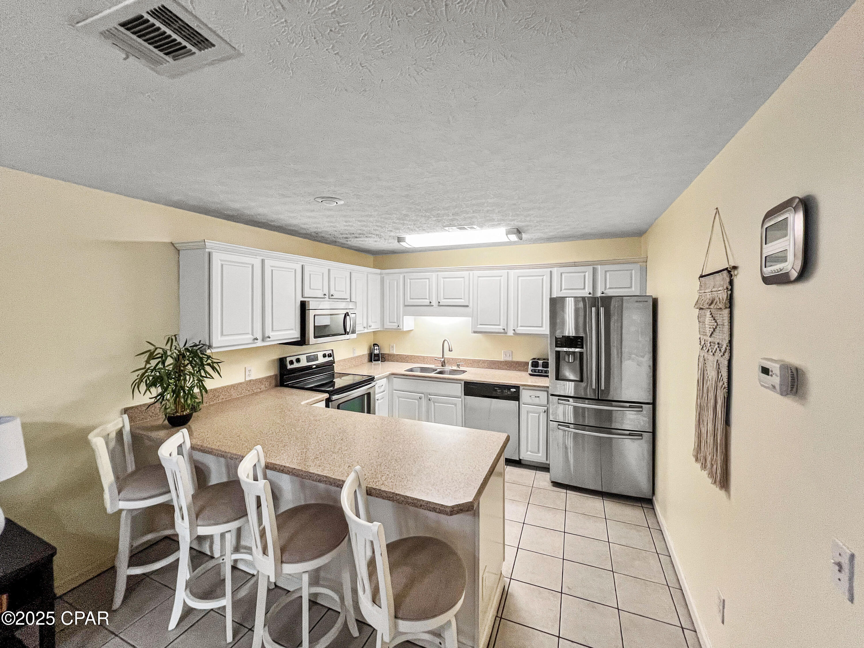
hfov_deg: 106.2
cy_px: 324
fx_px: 324
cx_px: 432
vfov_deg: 89.9
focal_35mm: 13
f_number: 1.8
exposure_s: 1/120
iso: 160
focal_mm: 1.57
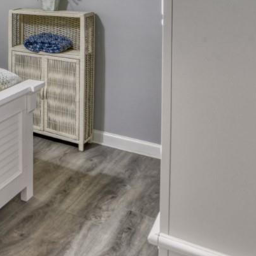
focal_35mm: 48
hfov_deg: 25.0
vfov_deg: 32.2
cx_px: -148
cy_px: -6
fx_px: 402
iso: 320
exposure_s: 1/2.5
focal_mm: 14
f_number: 11
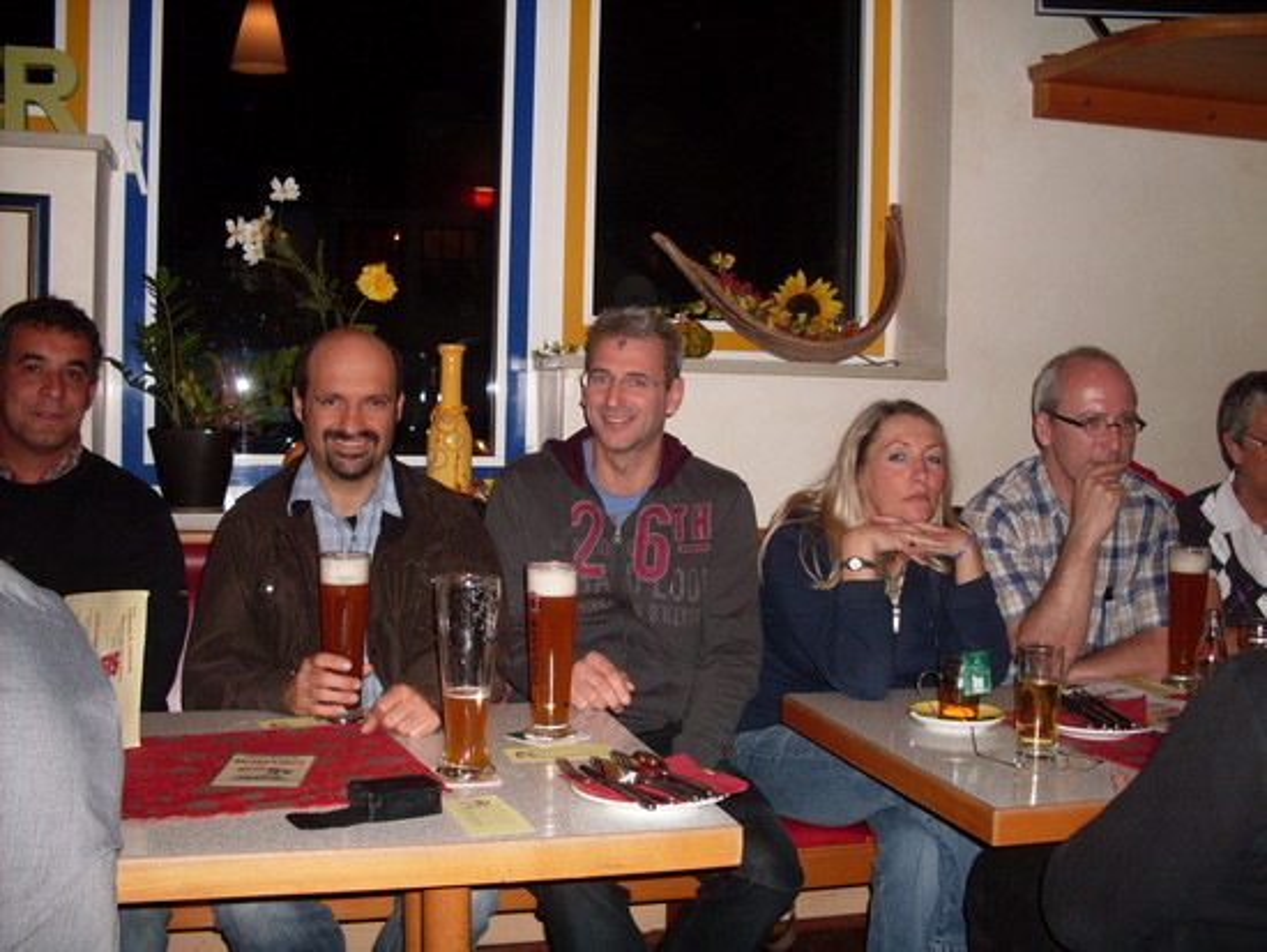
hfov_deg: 49.0
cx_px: 634
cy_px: 476
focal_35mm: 38
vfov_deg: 37.7
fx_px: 1391
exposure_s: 1/45
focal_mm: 6.3
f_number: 2.8
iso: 100
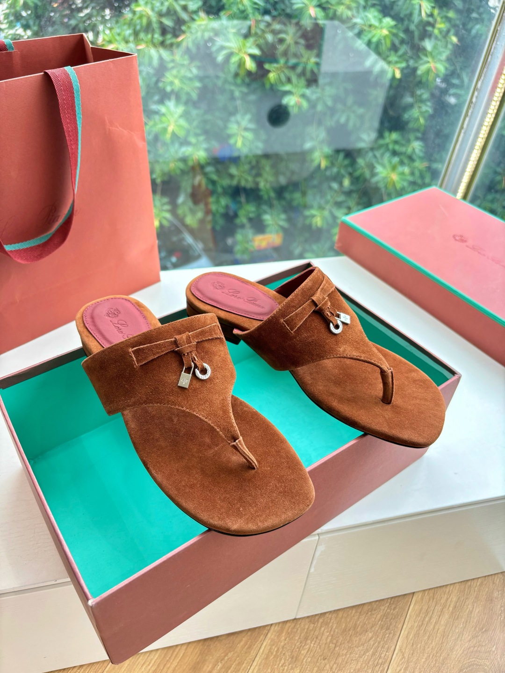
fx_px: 506
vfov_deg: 67.3
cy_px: 336
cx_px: 252
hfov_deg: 53.1
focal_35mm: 26
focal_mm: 5.96
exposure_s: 1/174
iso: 50
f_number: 1.6
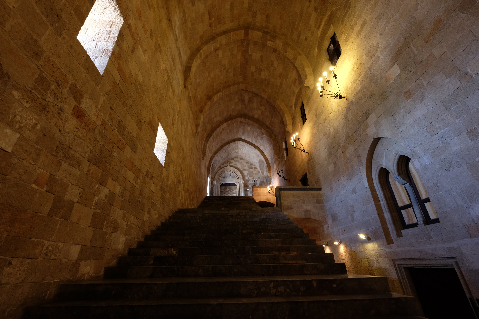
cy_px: 160
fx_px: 200
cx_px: 240
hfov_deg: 100.4
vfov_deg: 77.3
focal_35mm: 15
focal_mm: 10
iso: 800
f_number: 5.6
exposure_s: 1/6
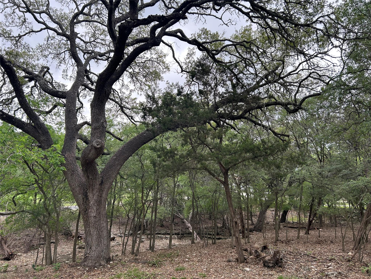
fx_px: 279
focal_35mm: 26
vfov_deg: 53.1
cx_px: 186
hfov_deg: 67.3
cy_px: 140
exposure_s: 1/601
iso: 50
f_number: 1.5
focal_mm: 5.7
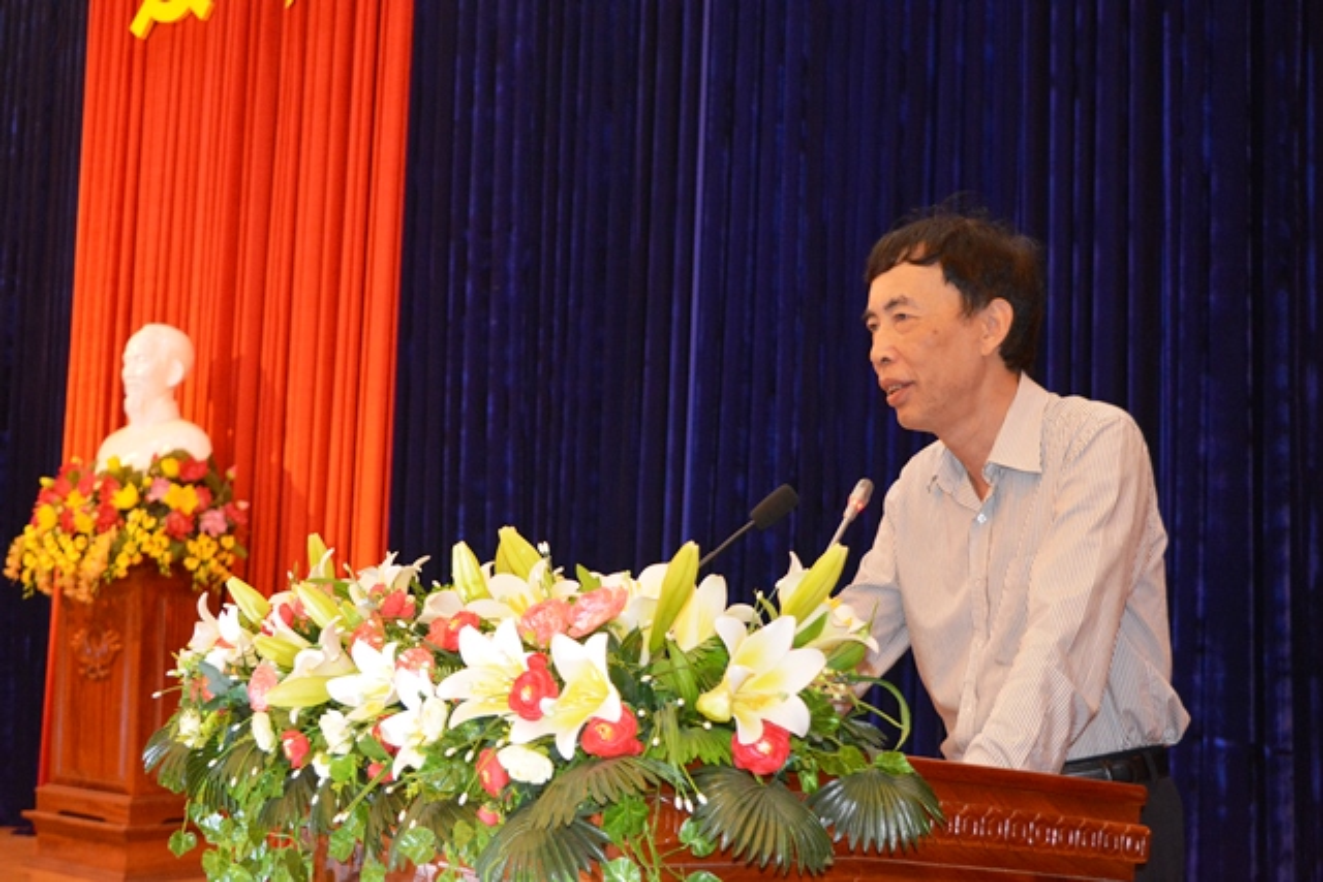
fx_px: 1930
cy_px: 441
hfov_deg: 37.8
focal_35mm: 52
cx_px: 662
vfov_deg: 25.8
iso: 3200
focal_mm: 35
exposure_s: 1/60
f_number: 4.5
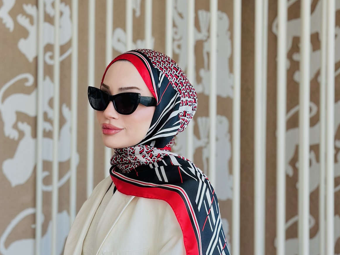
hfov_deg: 23.0
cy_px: 196
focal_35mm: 85
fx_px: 835
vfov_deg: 17.2
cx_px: 152
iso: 64
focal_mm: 6.86
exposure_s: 1/161
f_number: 1.78
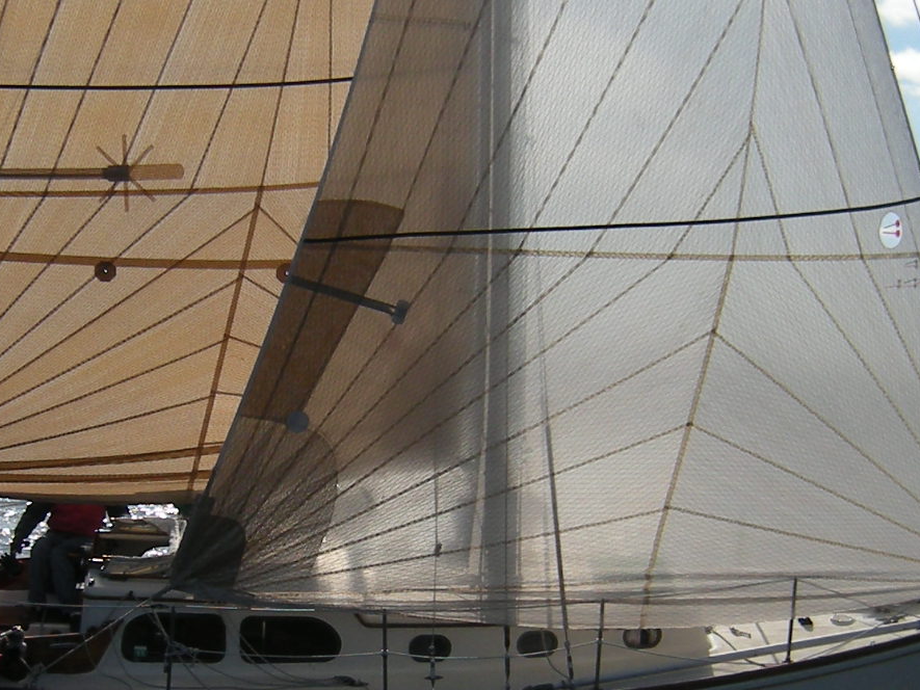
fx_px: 2180
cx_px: 258
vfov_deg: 17.9
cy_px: 503
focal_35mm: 82
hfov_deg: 23.6
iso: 64
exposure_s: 1/624
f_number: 5.6
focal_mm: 4.7
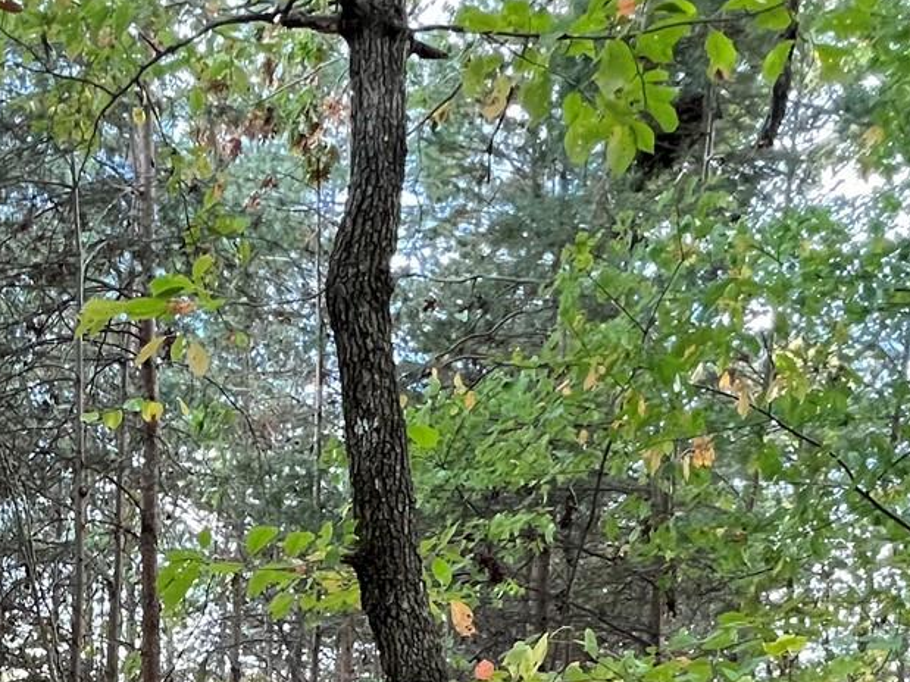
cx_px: 71
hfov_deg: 40.2
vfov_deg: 26.2
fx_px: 1130
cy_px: 979
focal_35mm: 43
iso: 250
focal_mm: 1.57
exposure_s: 1/88
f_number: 1.8
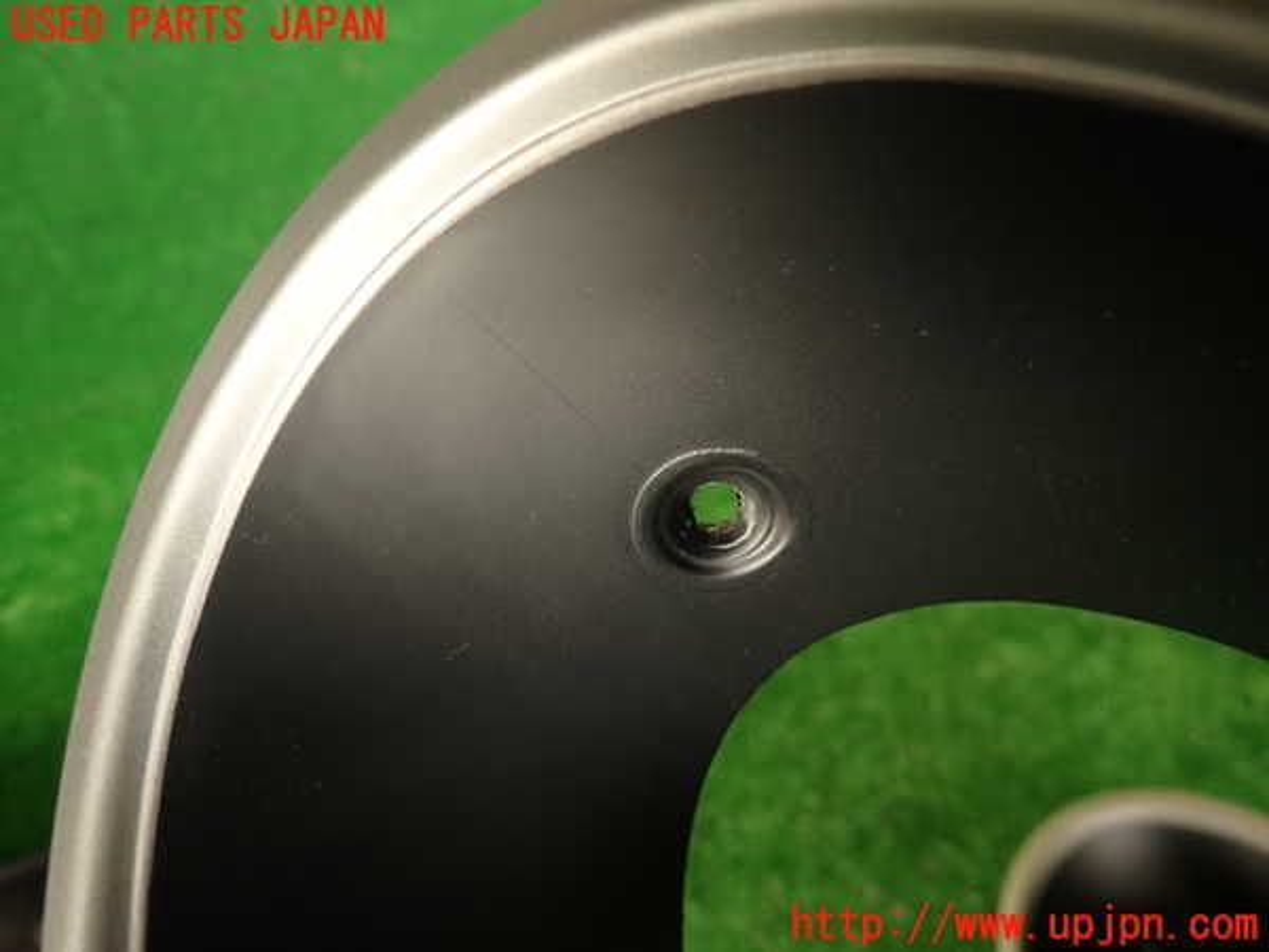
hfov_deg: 69.4
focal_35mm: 25
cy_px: 476
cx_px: 634
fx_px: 916
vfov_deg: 54.9
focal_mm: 4.5
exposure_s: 1/60
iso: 125
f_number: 2
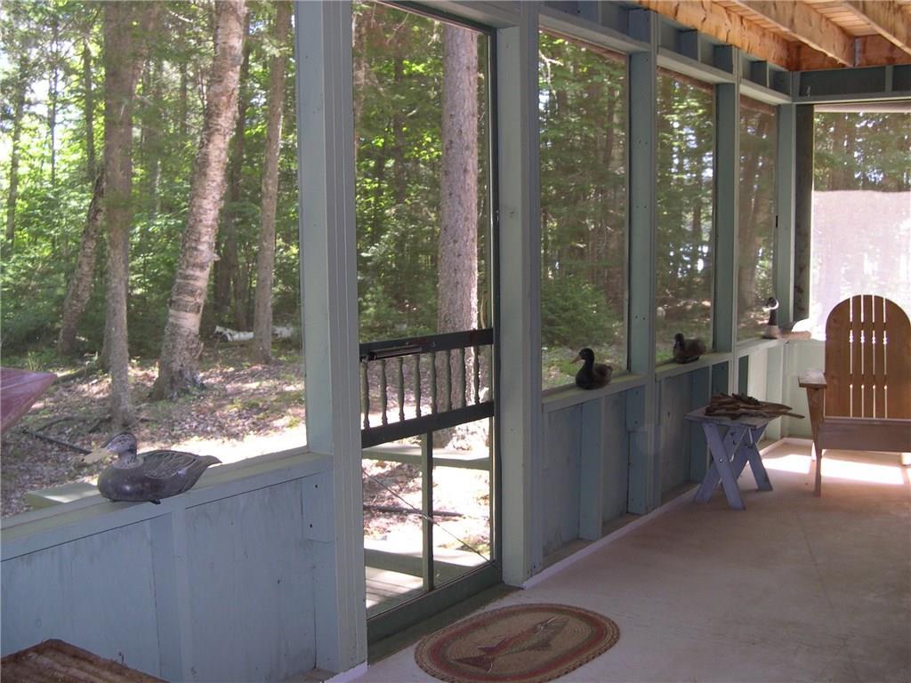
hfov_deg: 49.0
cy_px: 342
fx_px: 1000
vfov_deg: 37.7
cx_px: 456
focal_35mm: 38
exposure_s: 1/30
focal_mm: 8
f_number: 2.8
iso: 100
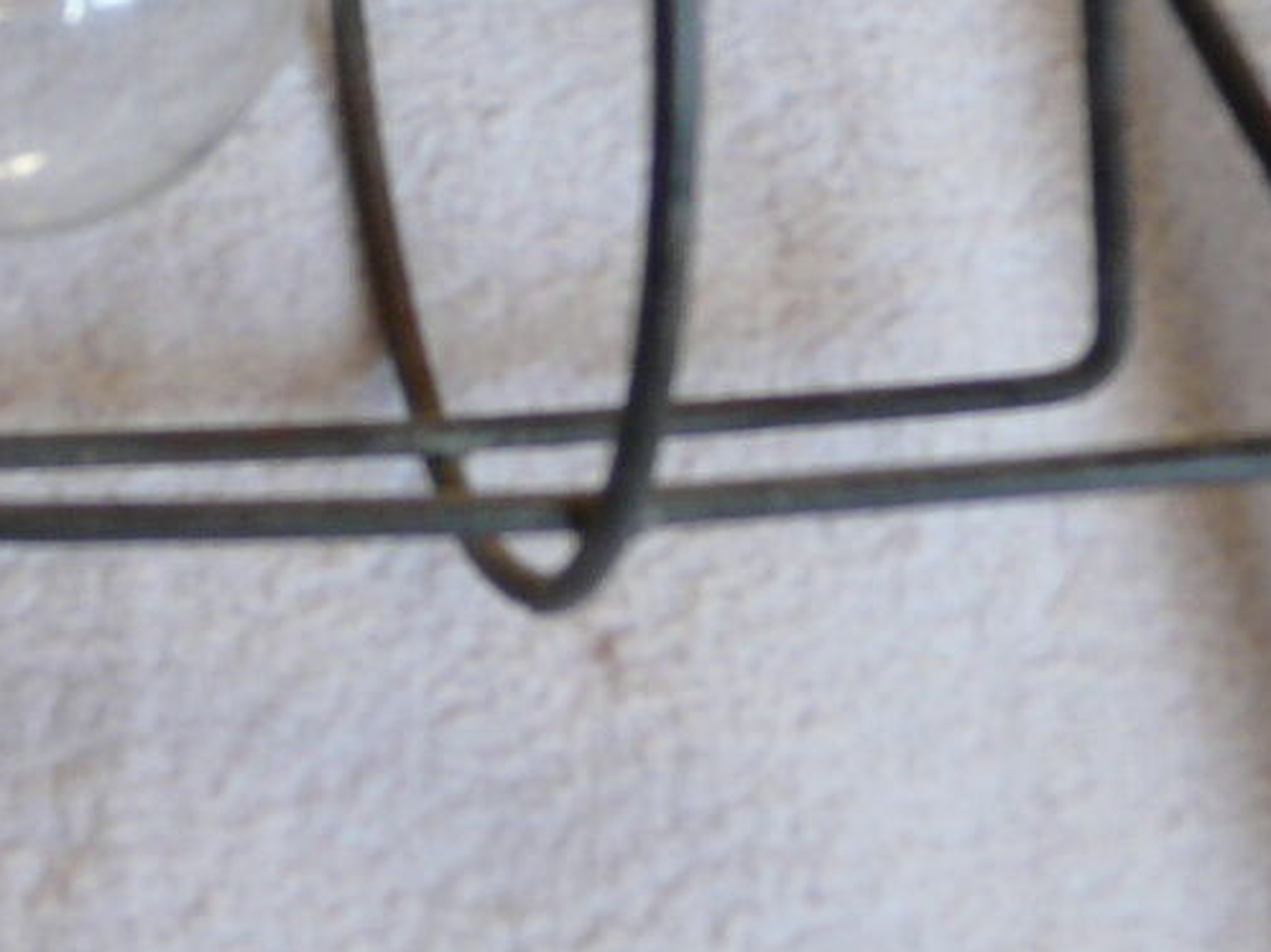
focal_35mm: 90
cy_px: 304
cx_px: -271
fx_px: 3303
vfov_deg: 16.4
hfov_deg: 20.3
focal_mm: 4.6
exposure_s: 1/40
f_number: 2.8
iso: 100
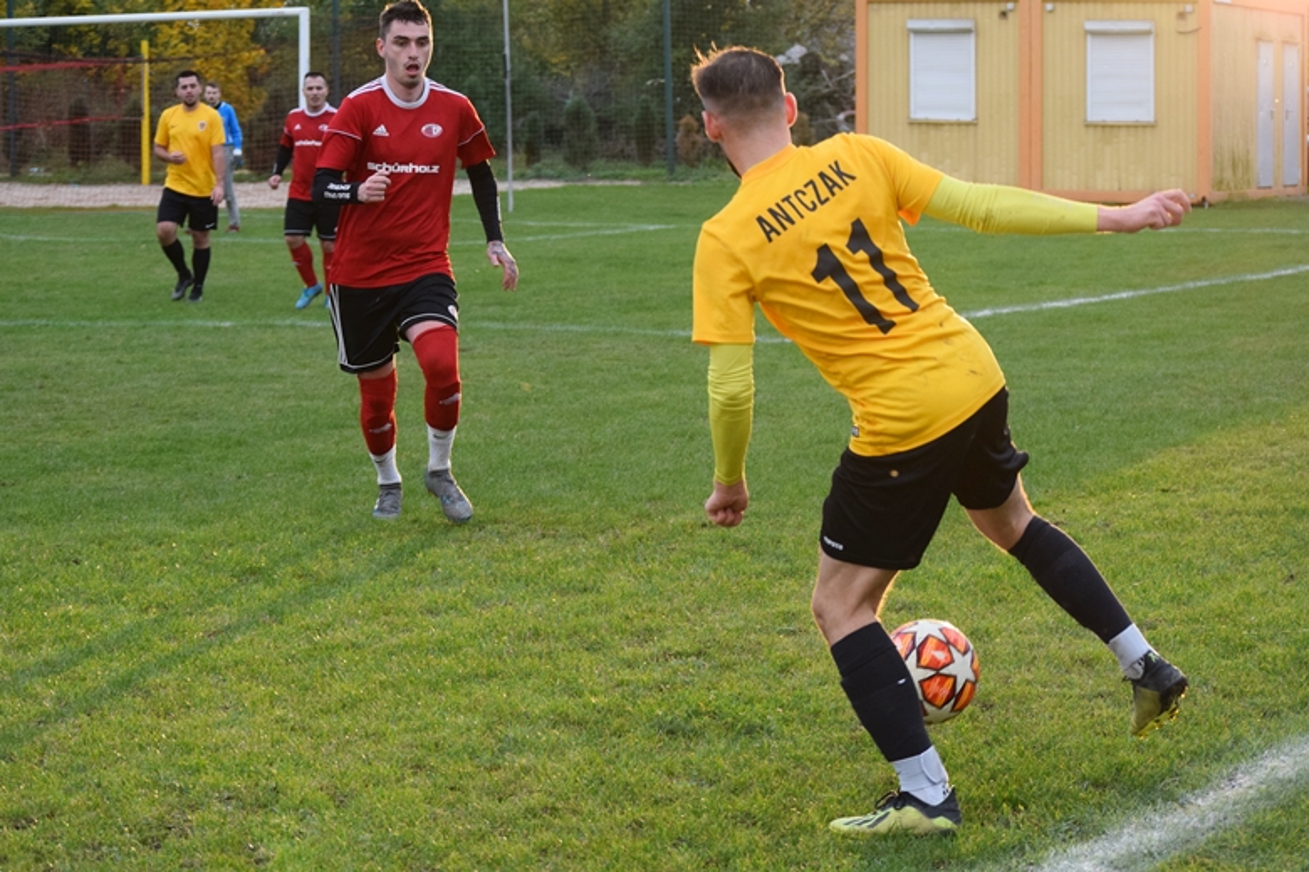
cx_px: 654
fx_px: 3000
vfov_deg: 16.6
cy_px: 436
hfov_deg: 24.6
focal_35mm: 82
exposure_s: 1/500
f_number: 4
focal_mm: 55
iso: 1250
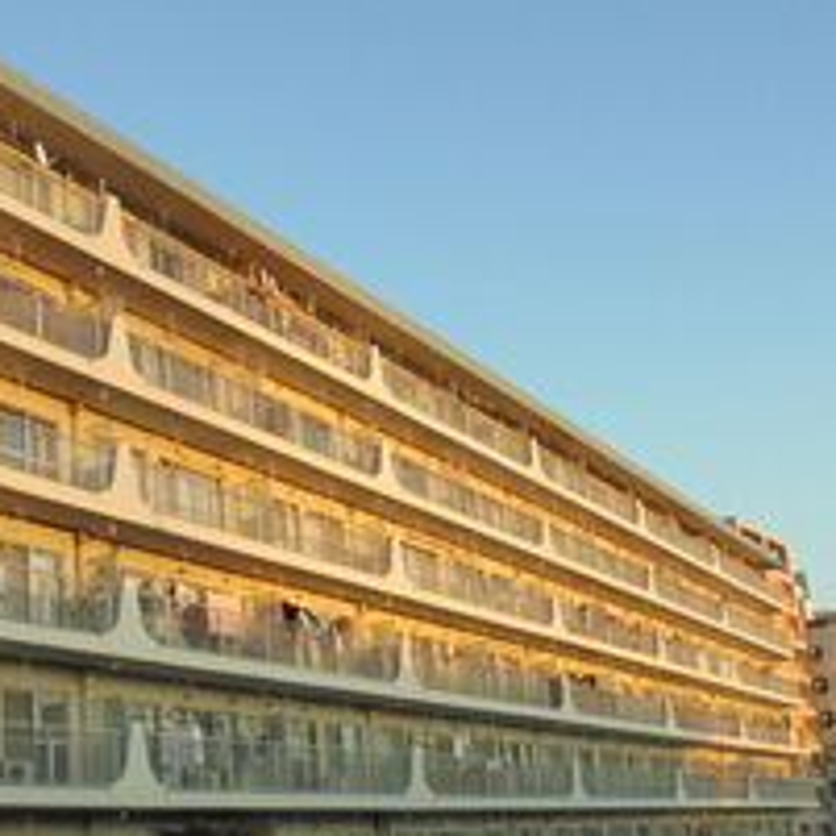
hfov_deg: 34.5
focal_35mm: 48
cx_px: 191
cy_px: 501
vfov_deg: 35.2
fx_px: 1312
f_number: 3.5
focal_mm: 4.6
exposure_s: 1/200
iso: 100
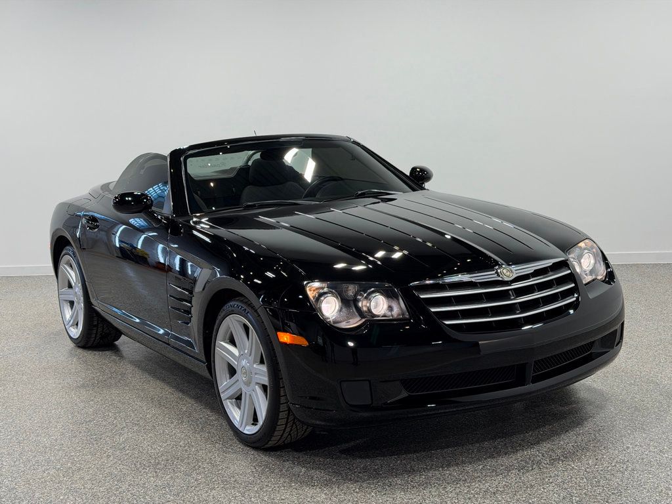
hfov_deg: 39.7
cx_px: 336
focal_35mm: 48
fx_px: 932
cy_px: 252
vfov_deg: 30.3
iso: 50
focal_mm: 6.76
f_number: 1.78
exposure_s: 1/204
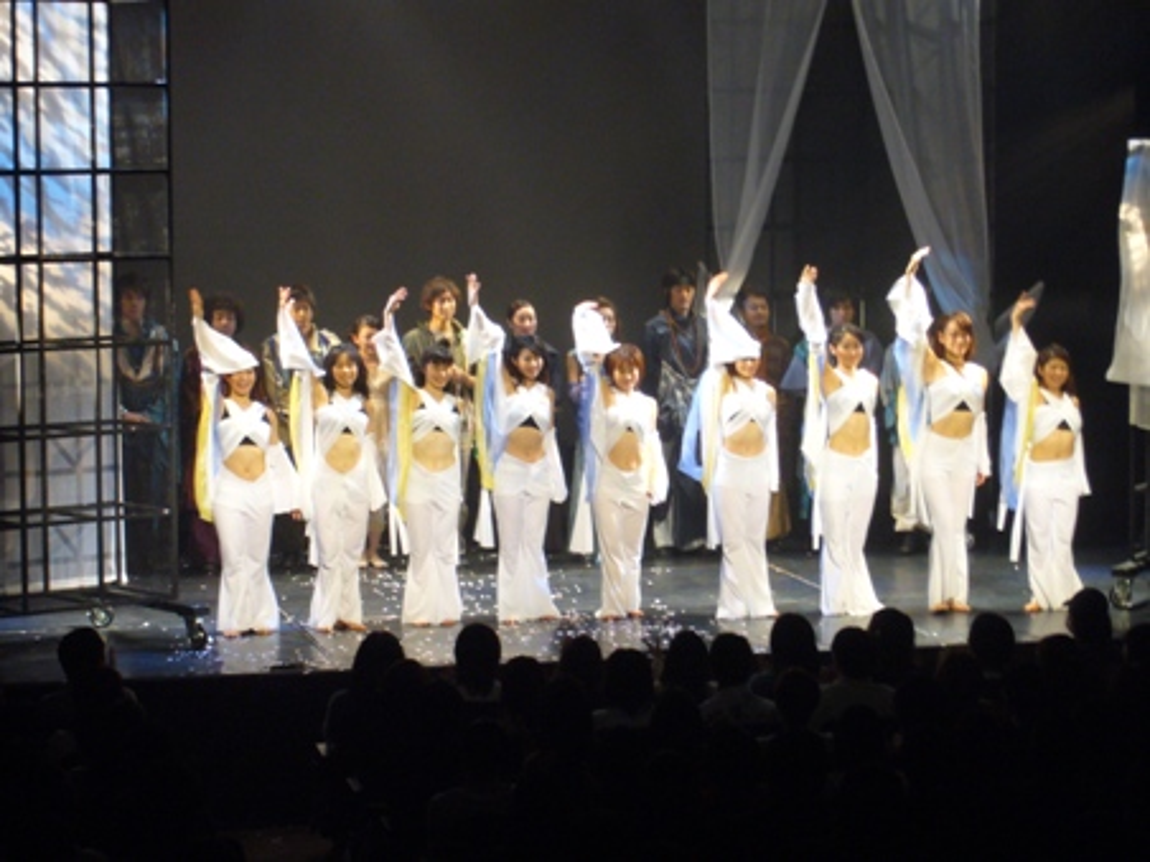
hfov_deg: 18.7
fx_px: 3488
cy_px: 431
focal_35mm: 105
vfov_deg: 14.1
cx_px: 575
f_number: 5
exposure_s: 1/20
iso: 200
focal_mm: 17.4
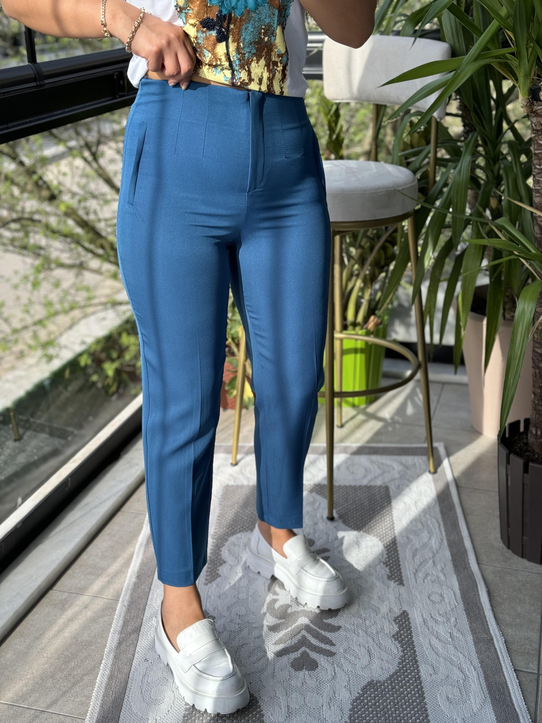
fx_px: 1002
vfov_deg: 39.7
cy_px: 362
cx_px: 271
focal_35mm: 48
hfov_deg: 30.3
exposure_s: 1/425
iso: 64
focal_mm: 6.86
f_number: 1.78
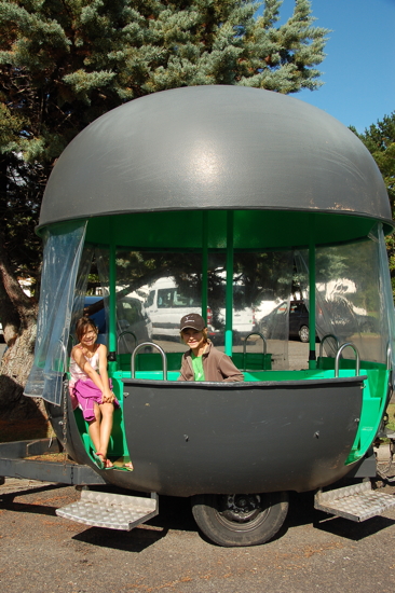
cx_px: 198
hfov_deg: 36.8
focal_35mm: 36
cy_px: 296
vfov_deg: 53.2
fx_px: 593
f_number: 9
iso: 200
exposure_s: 1/320
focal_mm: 24
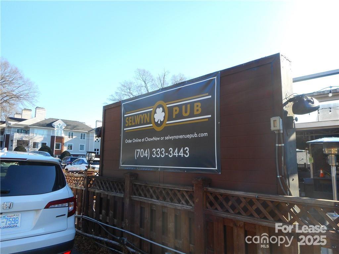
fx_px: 245
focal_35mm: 25
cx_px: 170
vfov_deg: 54.9
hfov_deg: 69.4
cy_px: 127
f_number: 3.7
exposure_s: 1/200
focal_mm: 4.5
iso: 80
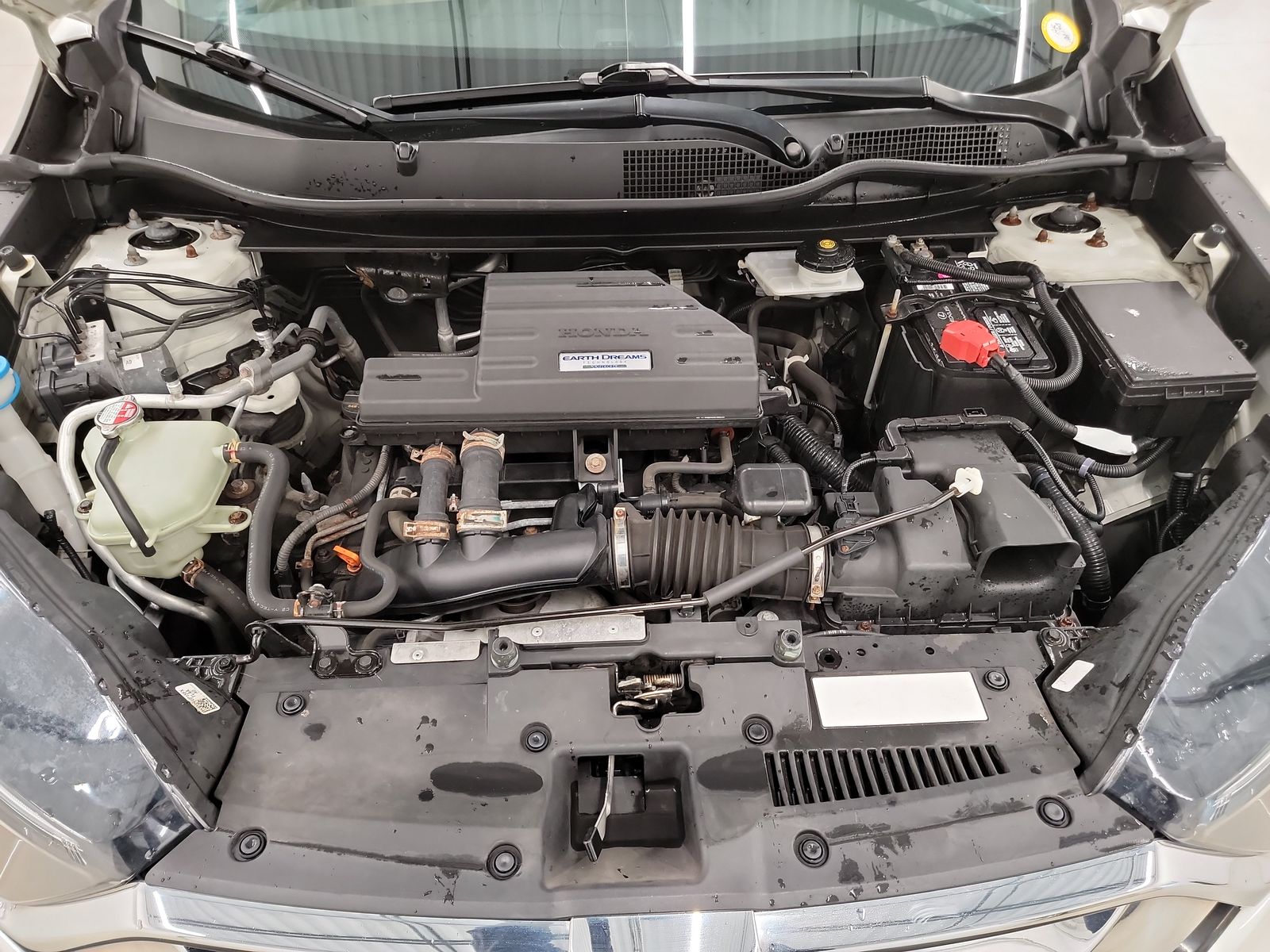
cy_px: 476
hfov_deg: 71.6
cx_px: 635
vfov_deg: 56.8
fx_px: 881
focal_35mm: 24
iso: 785
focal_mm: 6.7
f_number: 1.8
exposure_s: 1/24
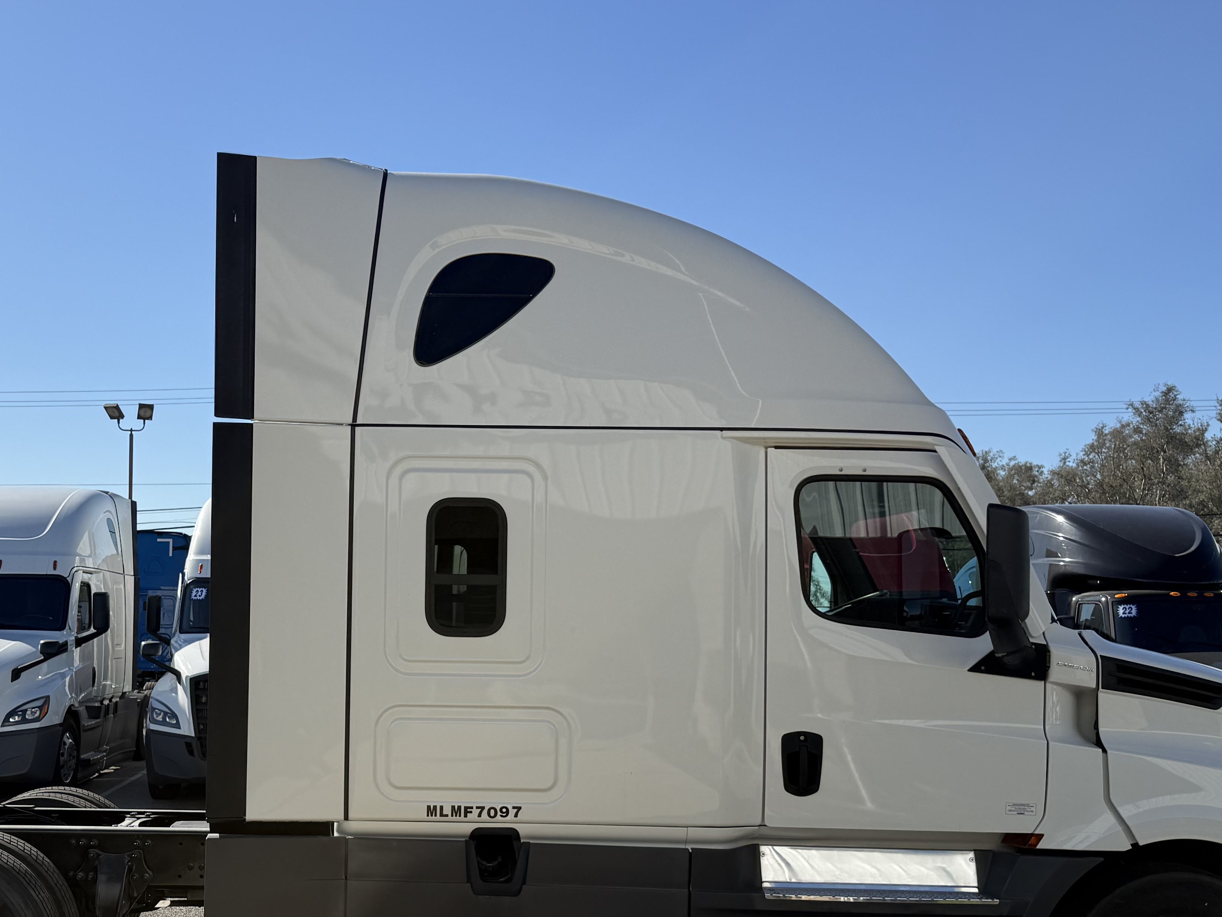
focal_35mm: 42
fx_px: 1483
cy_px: 631
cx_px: 390
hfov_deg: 44.0
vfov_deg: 34.0
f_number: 1.78
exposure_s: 1/5714
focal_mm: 6.76
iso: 80
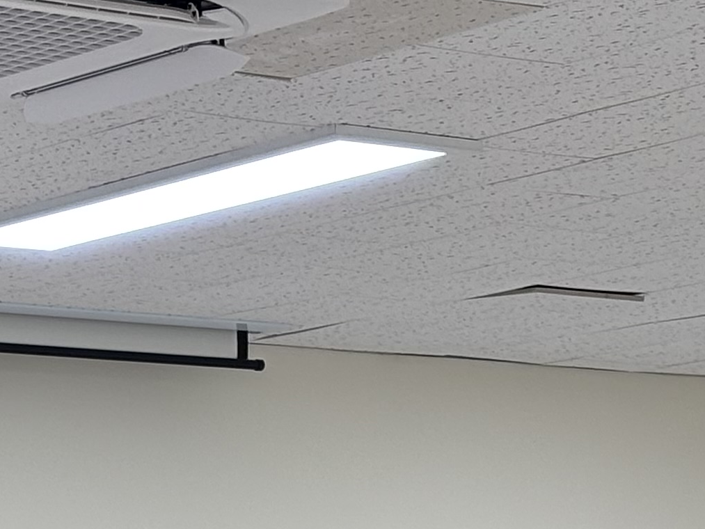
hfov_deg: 9.5
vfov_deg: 6.9
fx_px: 4216
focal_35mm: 207
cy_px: 1041
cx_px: 110
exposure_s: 1/120
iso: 50
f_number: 1.6
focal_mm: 5.96
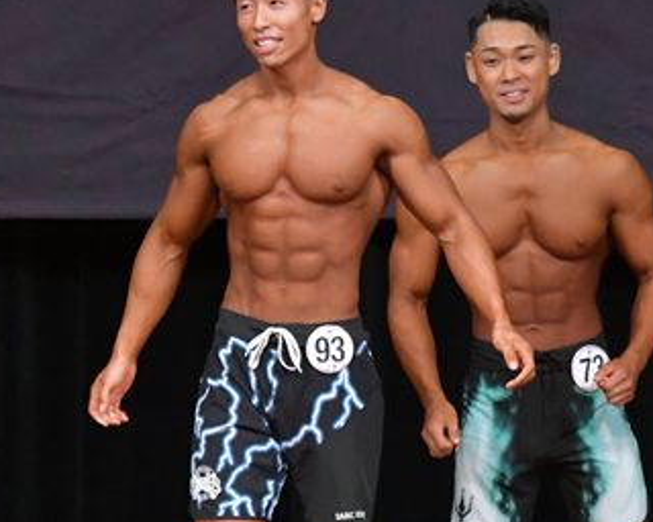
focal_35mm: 648
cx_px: 407
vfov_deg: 2.4
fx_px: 12523
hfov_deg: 3.0
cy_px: 387
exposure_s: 1/400
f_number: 5.6
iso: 5000
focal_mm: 190
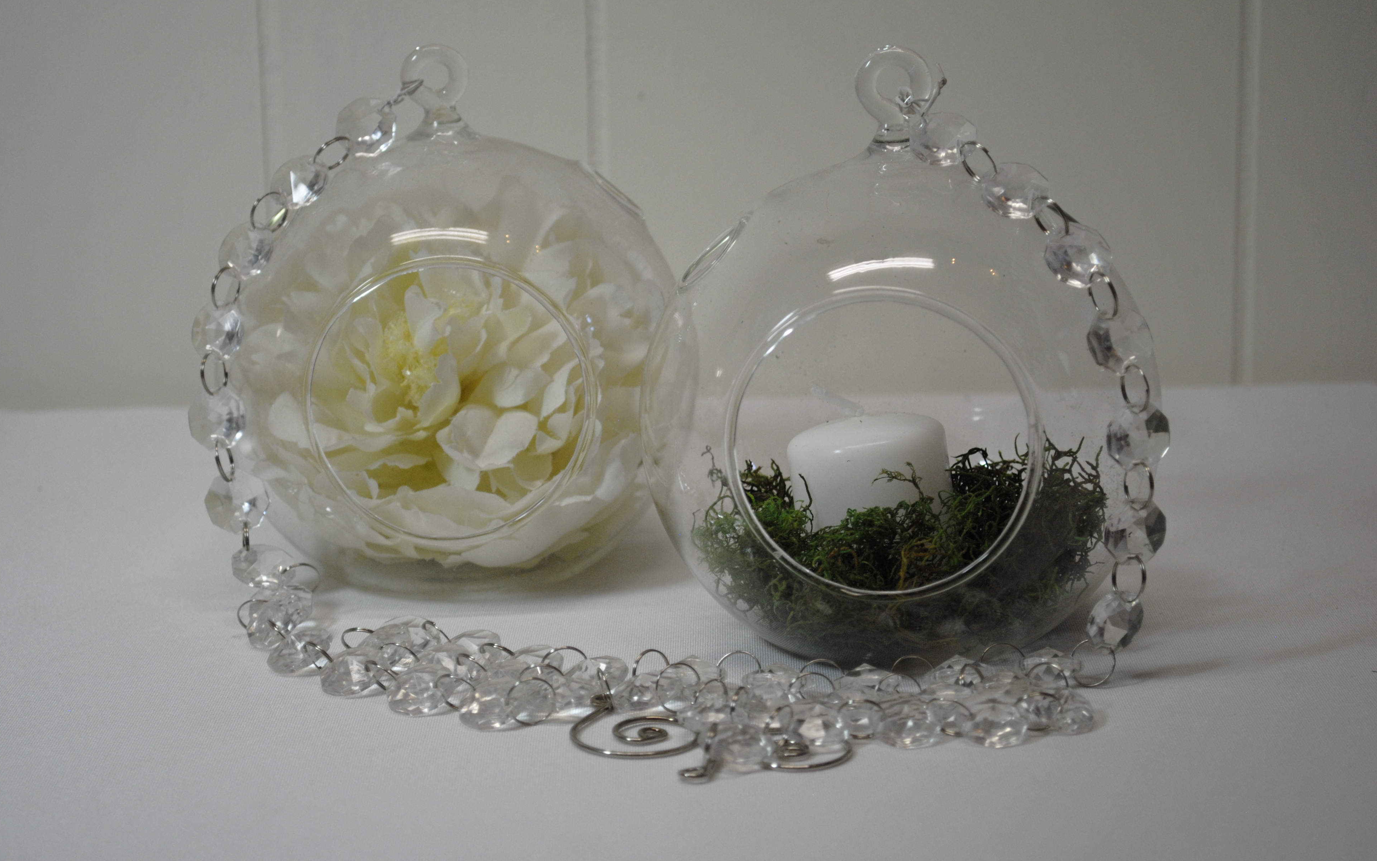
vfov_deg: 15.5
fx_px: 3172
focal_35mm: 85
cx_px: 687
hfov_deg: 24.5
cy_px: 399
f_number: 5.6
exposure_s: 1/80
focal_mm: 55
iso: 400
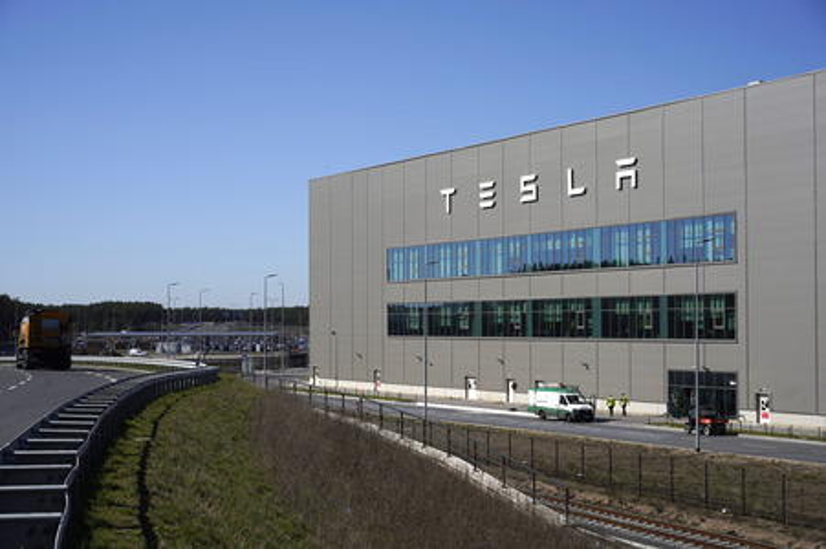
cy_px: 274
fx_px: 1353
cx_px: 413
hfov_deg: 34.0
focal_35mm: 59
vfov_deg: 23.0
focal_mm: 59
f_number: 9
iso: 100
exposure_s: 1/500
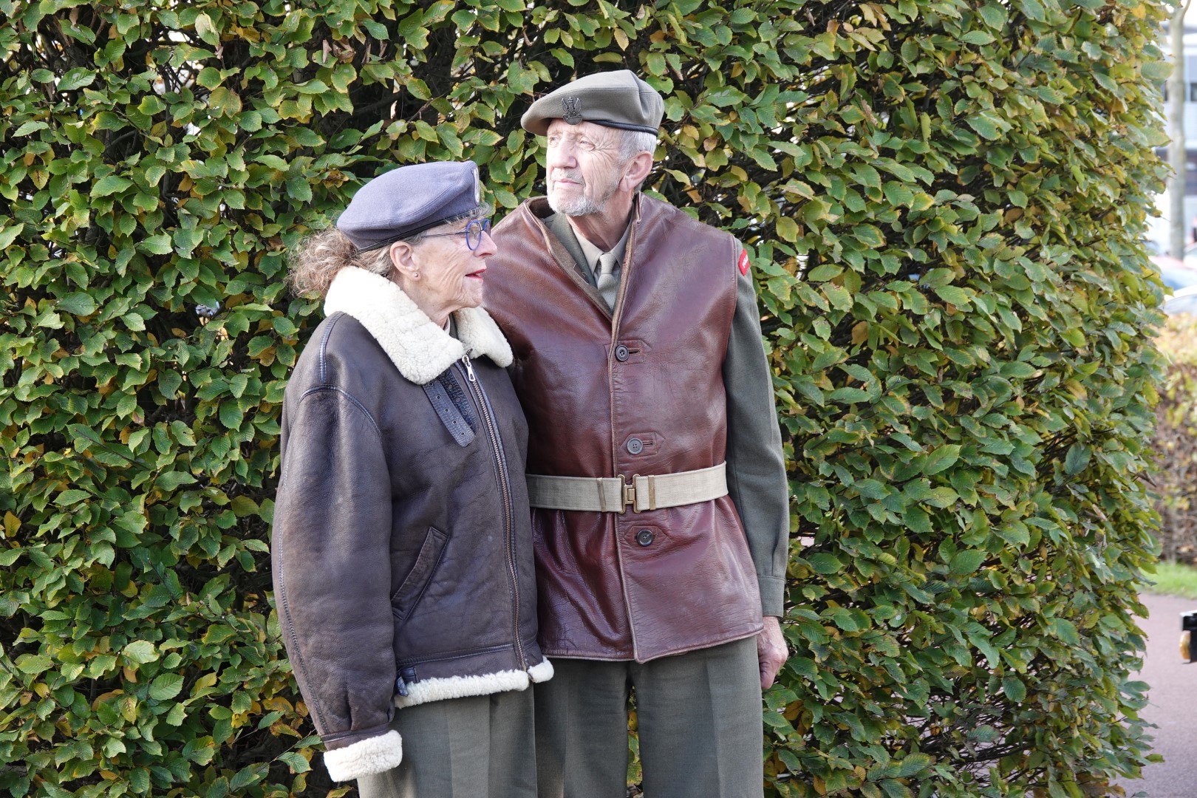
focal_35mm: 123
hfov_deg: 16.7
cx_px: 598
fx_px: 4089
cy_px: 399
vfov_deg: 11.1
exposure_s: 1/125
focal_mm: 44.93
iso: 250
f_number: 4
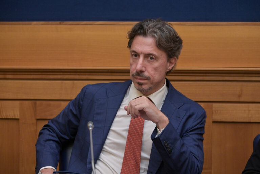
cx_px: 130
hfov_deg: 15.2
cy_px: 87
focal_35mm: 135
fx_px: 975
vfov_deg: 10.2
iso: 2500
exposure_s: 1/160
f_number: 5.6
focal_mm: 135
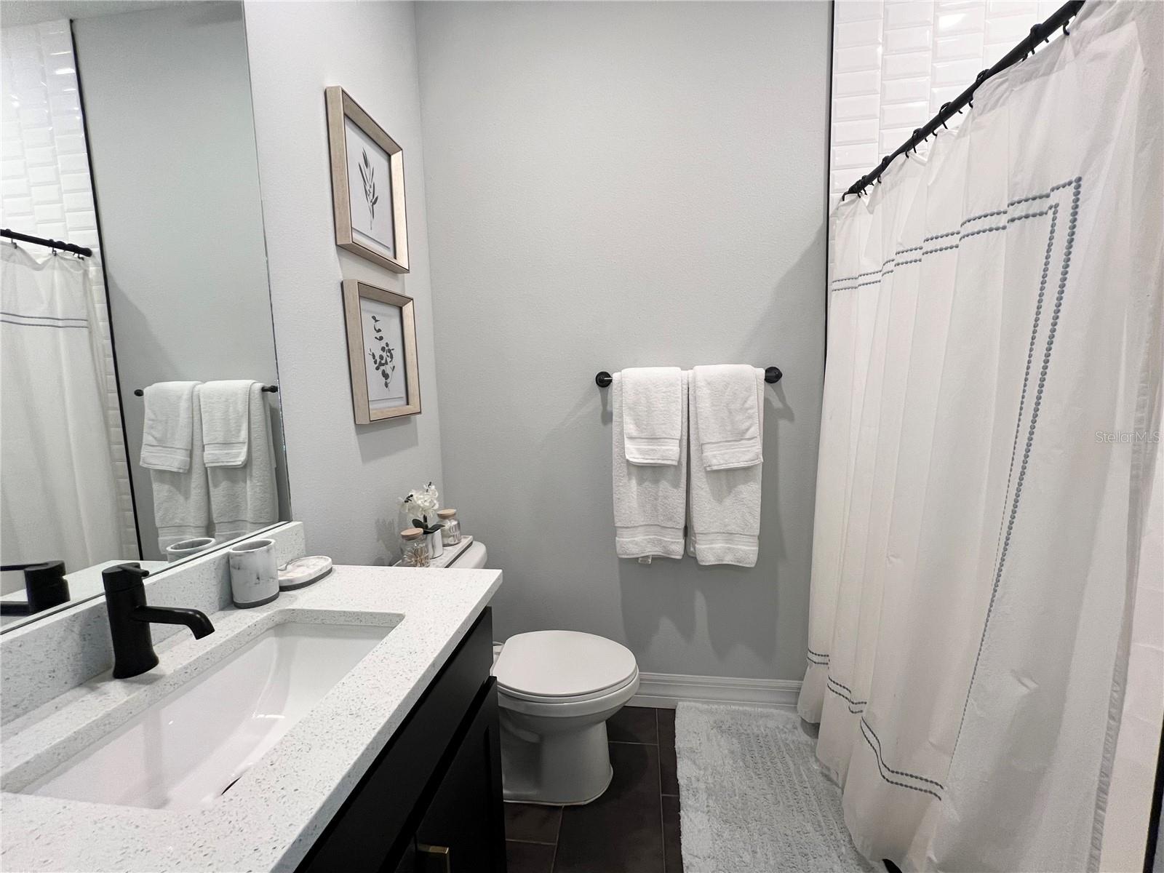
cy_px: 436
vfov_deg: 89.9
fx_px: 437
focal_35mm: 13
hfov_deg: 106.2
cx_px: 582
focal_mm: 1.57
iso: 250
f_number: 1.8
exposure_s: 1/120
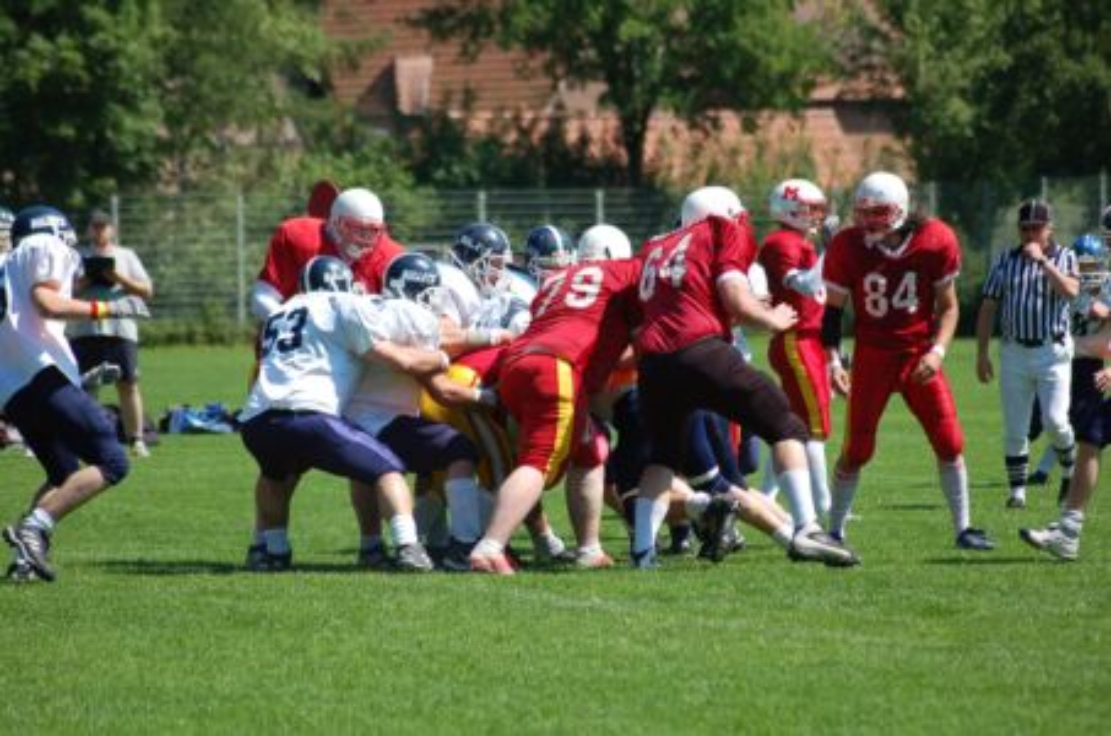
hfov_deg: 9.2
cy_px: 368
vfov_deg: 6.1
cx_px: 556
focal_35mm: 225
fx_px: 6929
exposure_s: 1/1000
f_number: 4.5
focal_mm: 150
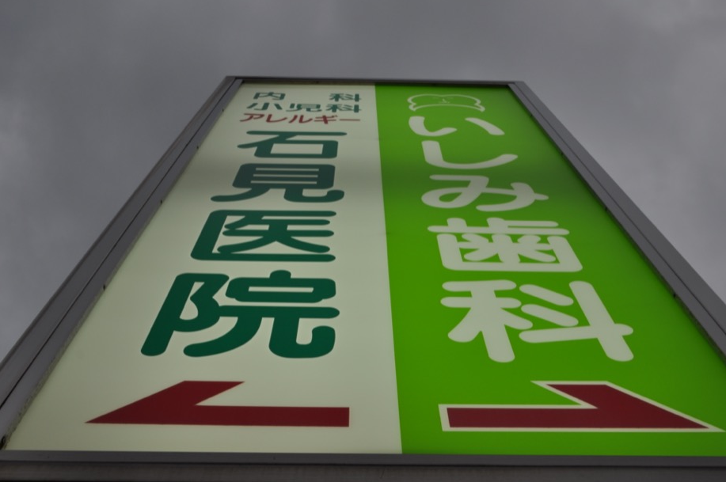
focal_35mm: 49
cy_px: 259
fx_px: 978
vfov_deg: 27.7
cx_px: 378
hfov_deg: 40.7
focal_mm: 29
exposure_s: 1/100
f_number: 10
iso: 200
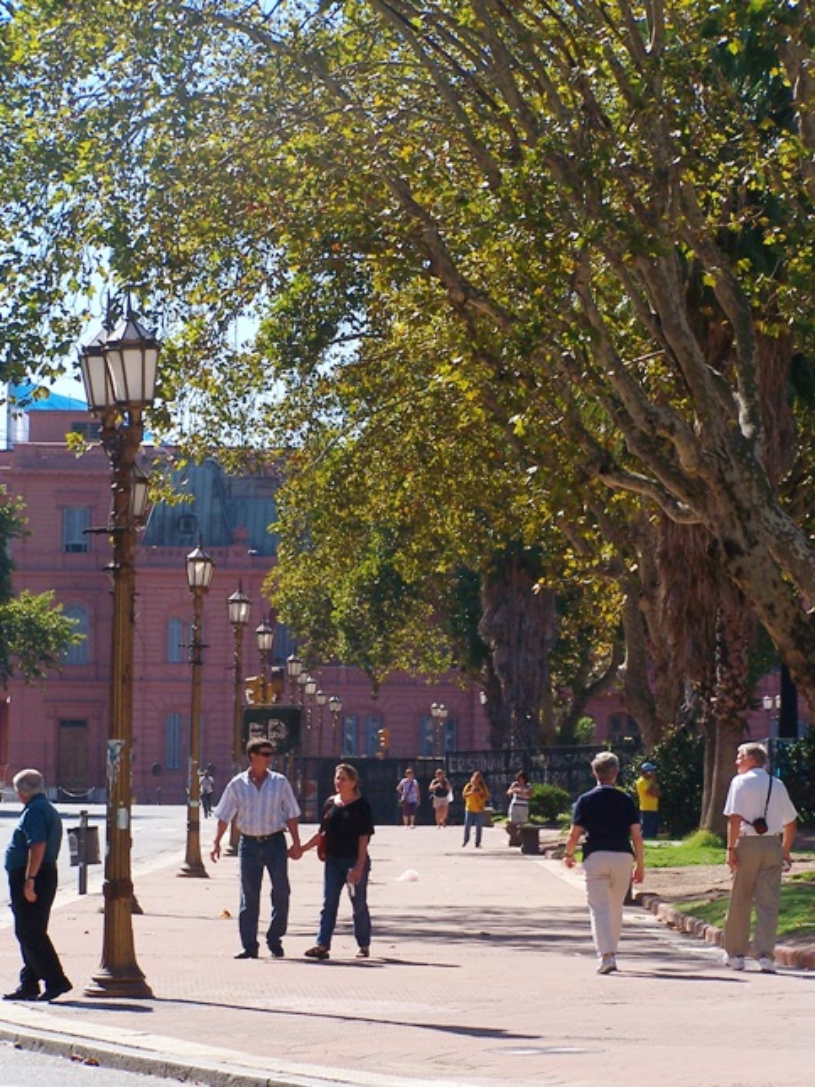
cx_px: 408
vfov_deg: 15.4
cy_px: 544
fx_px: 4018
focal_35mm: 128
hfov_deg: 11.6
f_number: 4
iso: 80
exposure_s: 1/1000
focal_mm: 21.2
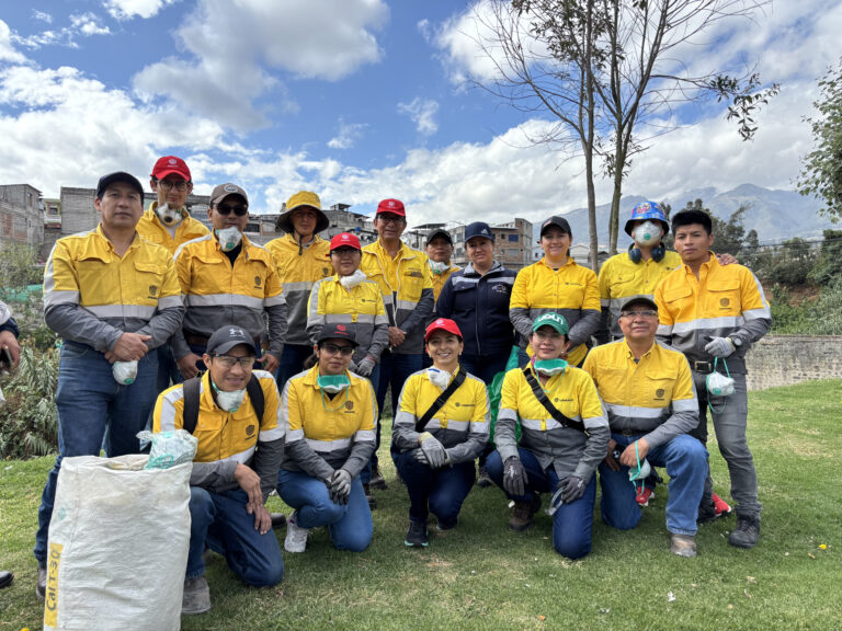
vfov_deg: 53.1
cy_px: 316
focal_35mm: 26
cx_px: 421
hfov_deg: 67.3
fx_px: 632
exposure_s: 1/1783
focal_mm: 5.96
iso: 50
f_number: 1.6
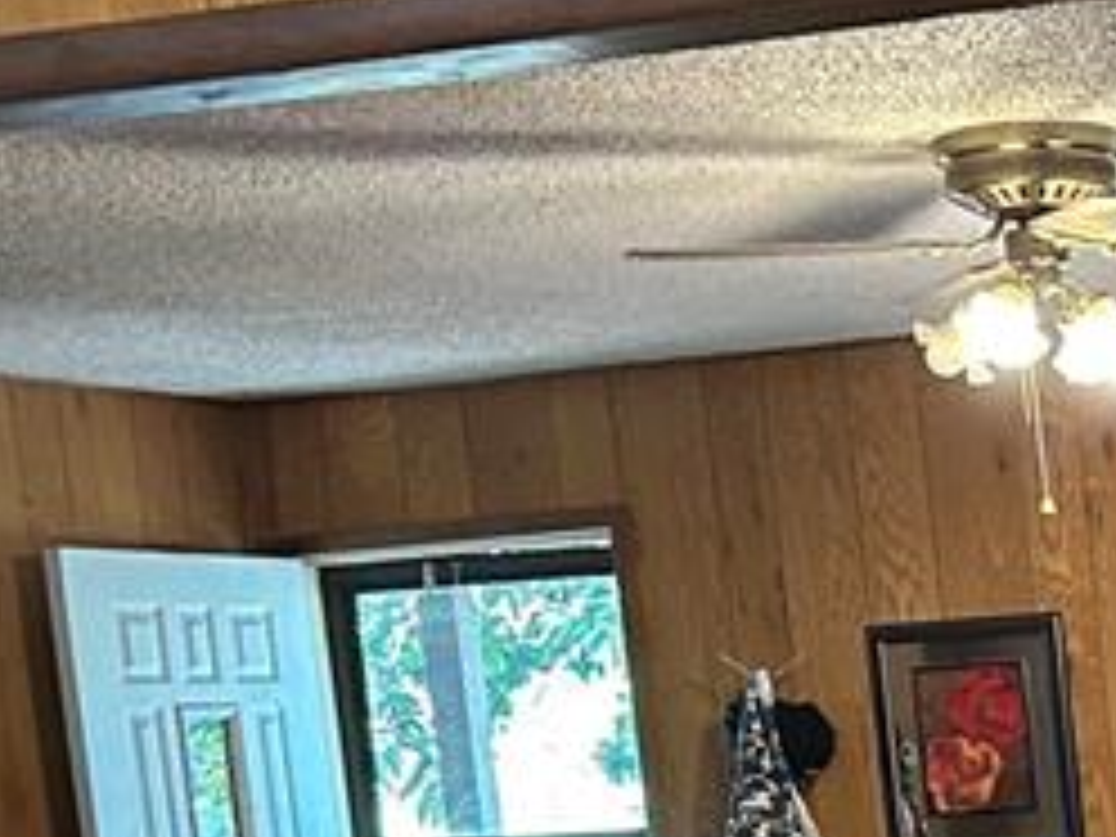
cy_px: 1125
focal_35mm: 99
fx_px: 3192
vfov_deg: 14.3
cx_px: 1755
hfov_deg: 17.5
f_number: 1.78
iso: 800
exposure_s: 1/40
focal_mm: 6.86
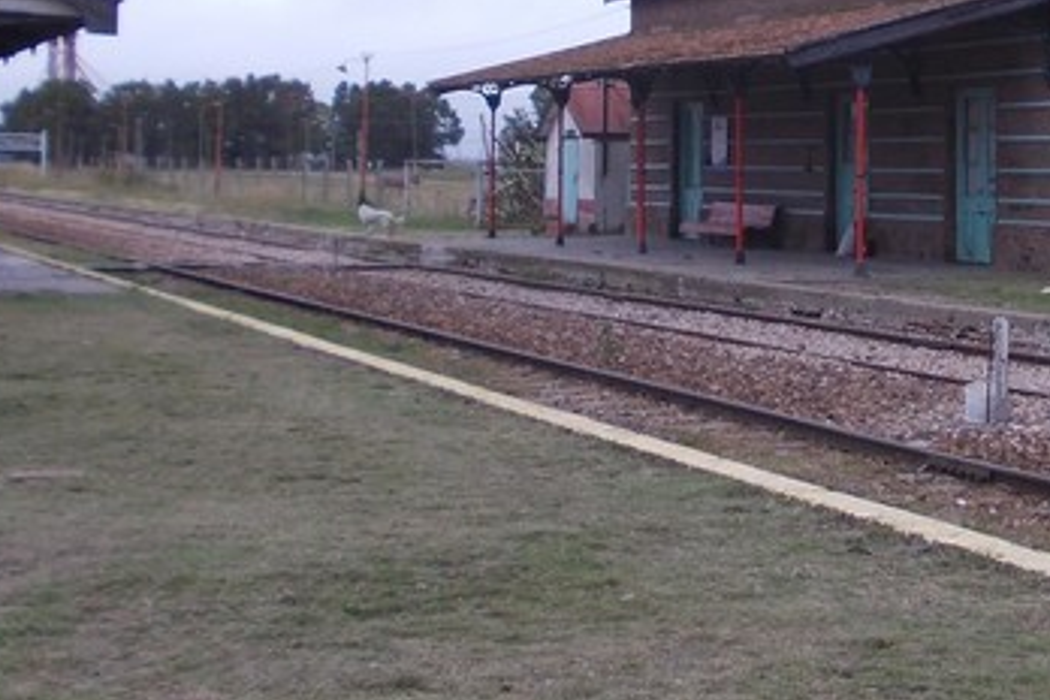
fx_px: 2537
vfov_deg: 15.6
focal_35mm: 87
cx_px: 772
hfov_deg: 23.2
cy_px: 124
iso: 80
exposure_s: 1/320
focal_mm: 5.3
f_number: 3.1
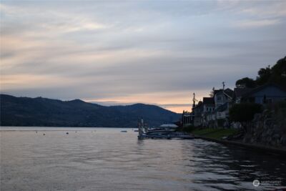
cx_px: 143
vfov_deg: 25.8
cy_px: 96
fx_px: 417
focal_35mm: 52
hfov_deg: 37.8
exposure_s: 1/250
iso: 280
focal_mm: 35
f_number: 5.6
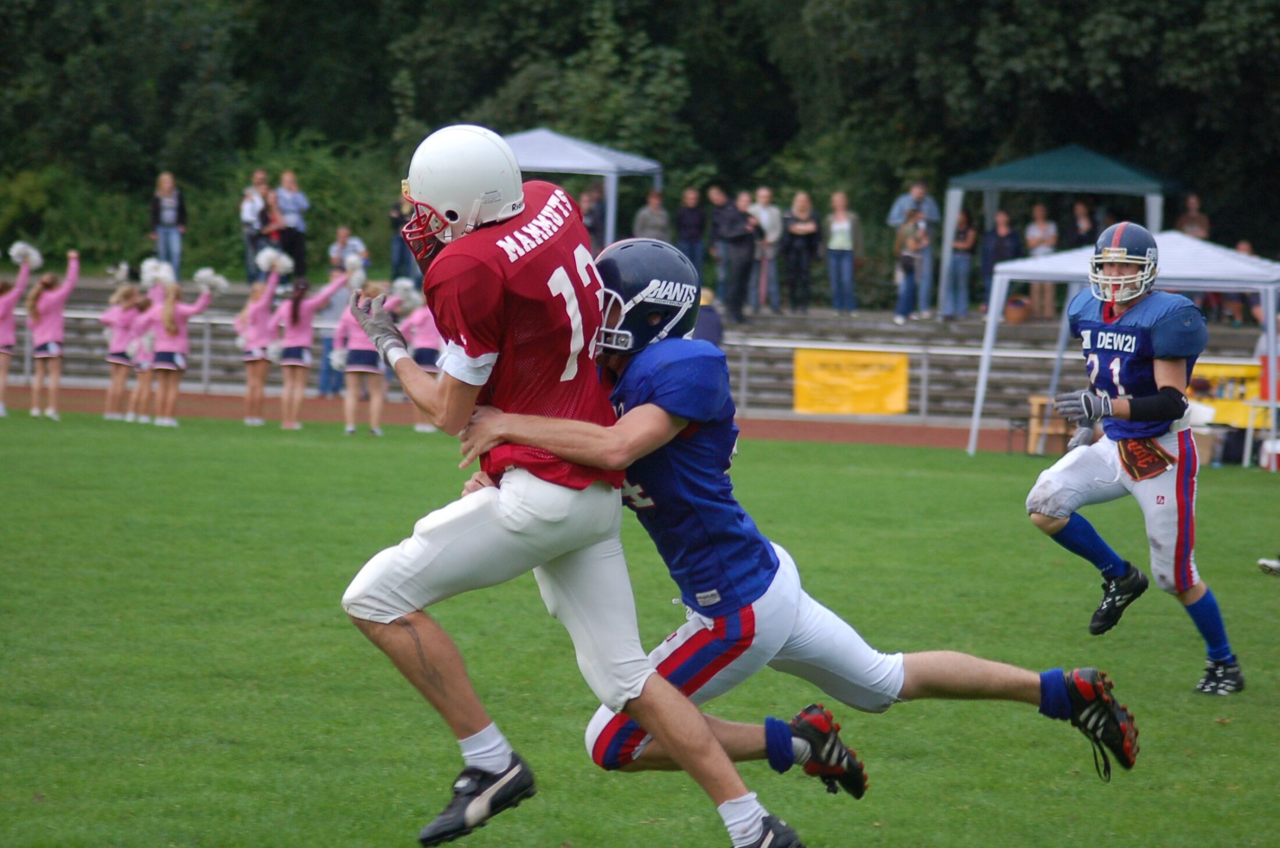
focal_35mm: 165
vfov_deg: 8.3
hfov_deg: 12.5
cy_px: 424
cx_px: 640
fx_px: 5856
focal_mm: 110
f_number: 4.2
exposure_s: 1/500
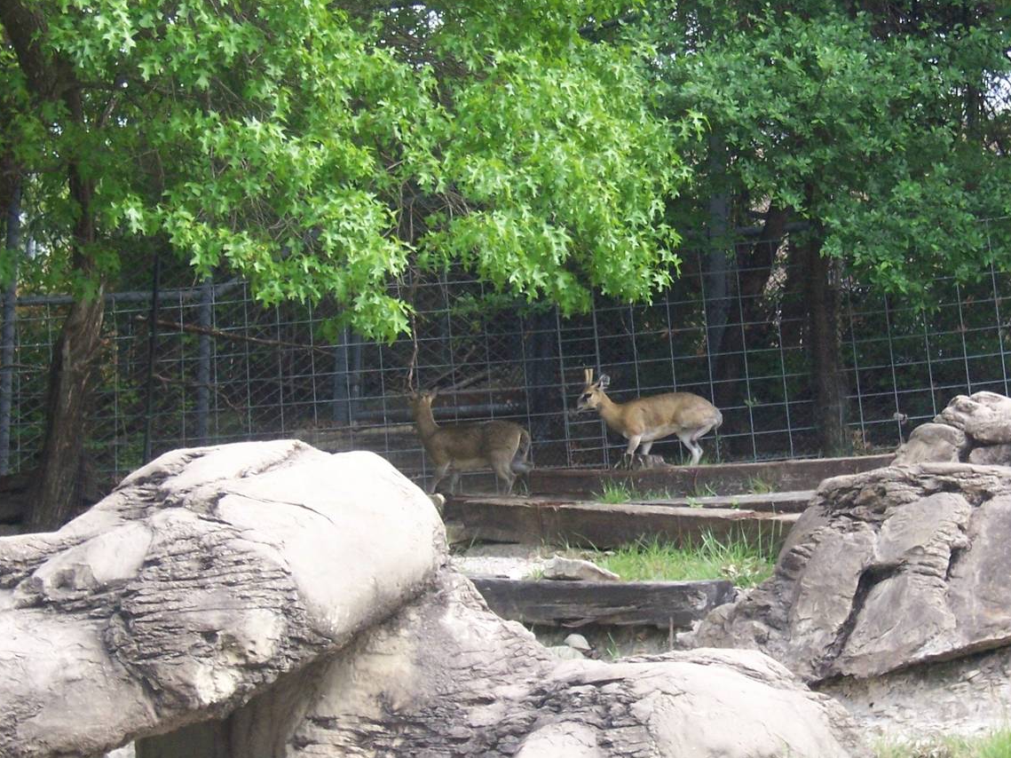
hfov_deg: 15.8
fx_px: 3650
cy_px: 399
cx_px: 541
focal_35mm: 125
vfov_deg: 11.9
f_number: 4.8
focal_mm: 14.8
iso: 140
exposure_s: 1/180
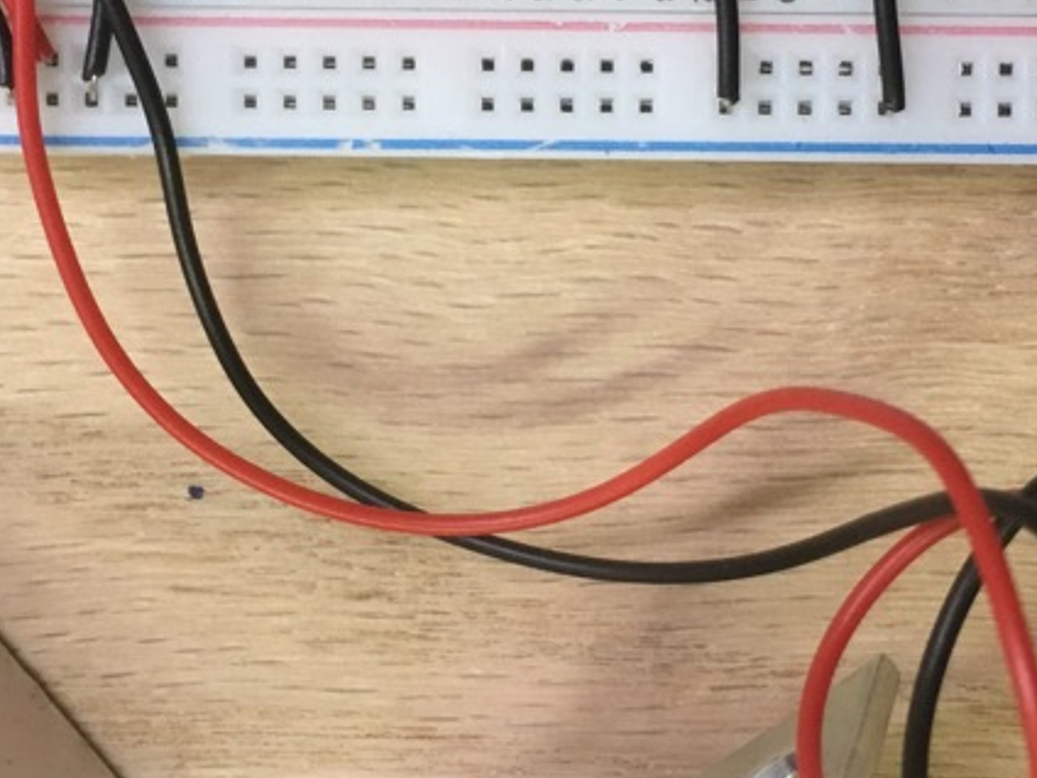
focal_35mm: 70
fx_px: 2097
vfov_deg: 21.0
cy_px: 276
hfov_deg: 27.8
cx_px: 555
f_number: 2.2
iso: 100
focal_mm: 4.15
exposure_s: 1/30
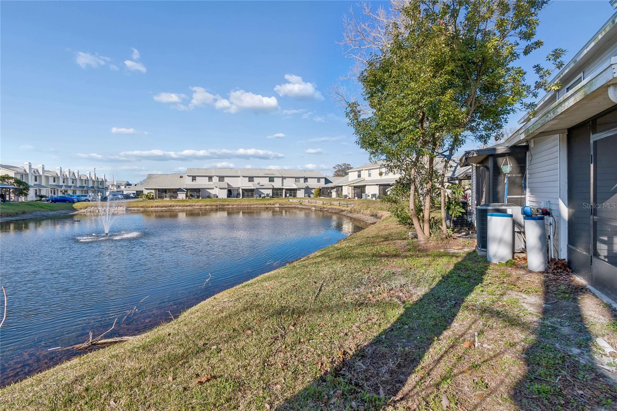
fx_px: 257
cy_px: 206
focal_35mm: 15
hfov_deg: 100.4
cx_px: 308
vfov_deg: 77.3
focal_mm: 10
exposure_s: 1/500
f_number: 7.1
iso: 100
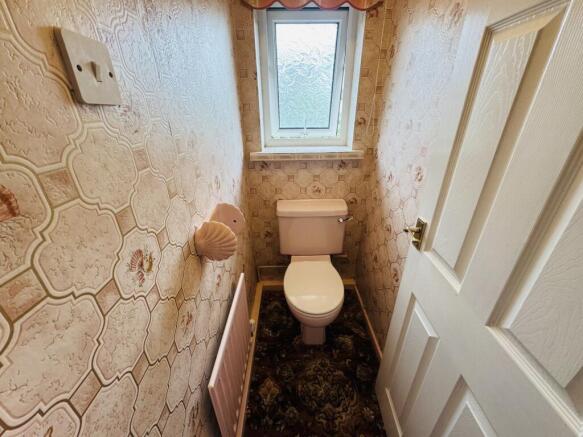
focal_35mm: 14
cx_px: 292
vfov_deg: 85.7
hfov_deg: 102.1
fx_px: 236
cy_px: 218
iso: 200
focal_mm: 2.22
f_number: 2.2
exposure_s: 1/99
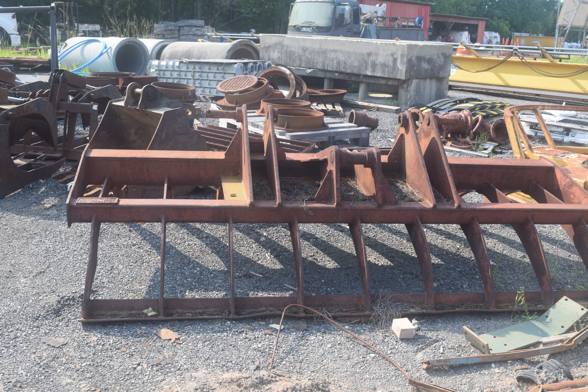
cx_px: 294
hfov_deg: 51.3
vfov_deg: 35.5
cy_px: 196
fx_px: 612
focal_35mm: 38
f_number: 8
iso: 320
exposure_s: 1/250
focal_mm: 25
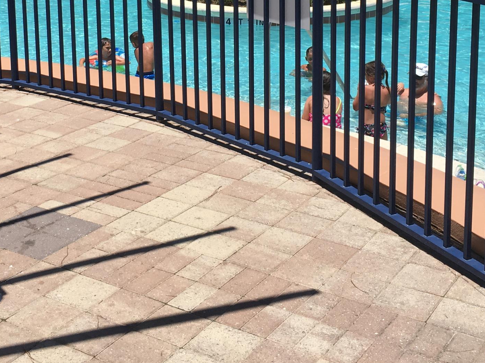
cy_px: -2
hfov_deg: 31.1
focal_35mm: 62
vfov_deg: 22.7
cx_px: 179
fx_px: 869
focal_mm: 4.15
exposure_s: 1/1923
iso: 25
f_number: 2.2
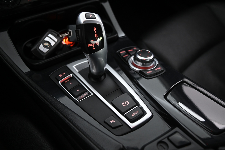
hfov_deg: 50.7
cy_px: 75
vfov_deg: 35.0
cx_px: 112
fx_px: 237
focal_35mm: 38
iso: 2000
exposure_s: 1/20
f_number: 4
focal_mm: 38
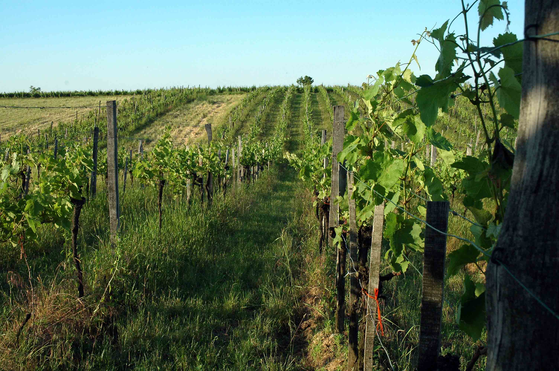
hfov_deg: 45.0
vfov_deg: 30.8
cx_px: 280
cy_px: 186
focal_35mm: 44
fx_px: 675
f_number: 11
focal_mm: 29
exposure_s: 1/320
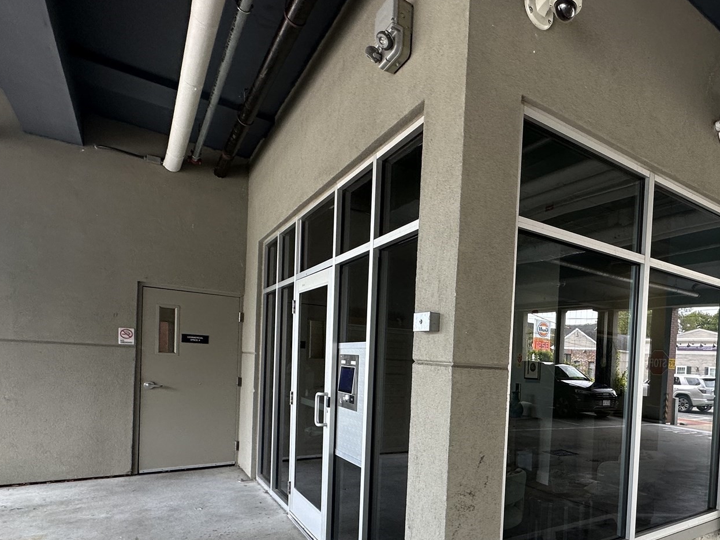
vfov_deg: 56.9
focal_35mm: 23
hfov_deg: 67.8
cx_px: 564
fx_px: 478
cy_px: 381
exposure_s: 1/99
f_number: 2.2
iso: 80
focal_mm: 2.22
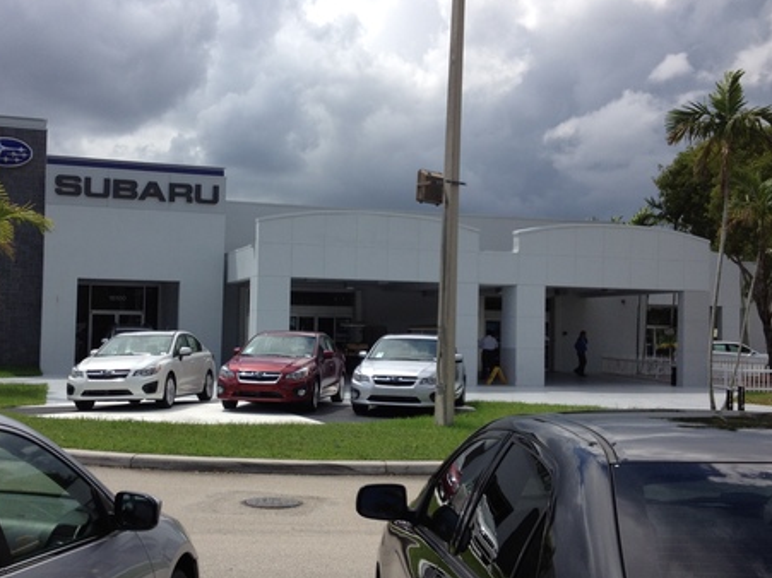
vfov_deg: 30.2
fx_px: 1070
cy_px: 303
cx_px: 316
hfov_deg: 39.5
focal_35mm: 48
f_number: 2.4
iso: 64
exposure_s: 1/2045
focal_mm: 4.28
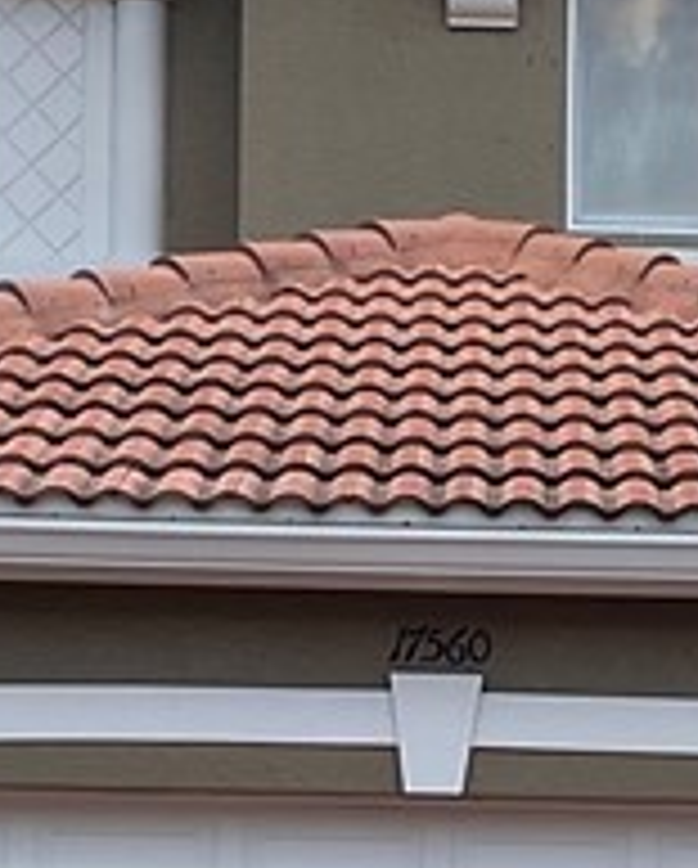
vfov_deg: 12.7
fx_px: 3864
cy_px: 899
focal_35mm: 150
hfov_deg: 10.3
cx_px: 662
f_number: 1.8
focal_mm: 3
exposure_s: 1/978
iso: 16
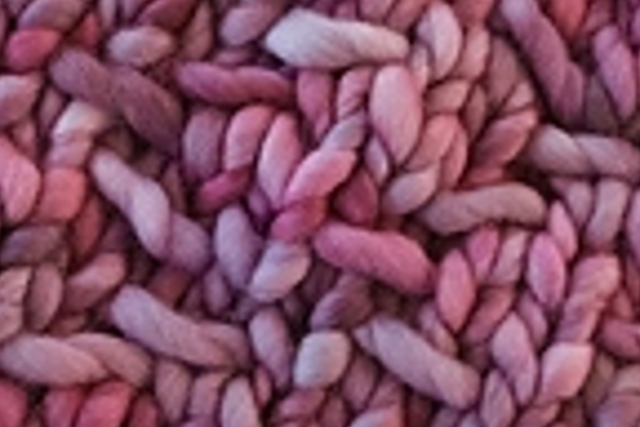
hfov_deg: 13.9
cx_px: 151
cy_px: 238
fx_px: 2613
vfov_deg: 9.3
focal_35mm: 147
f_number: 4
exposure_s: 1/100
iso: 1600
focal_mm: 22.3
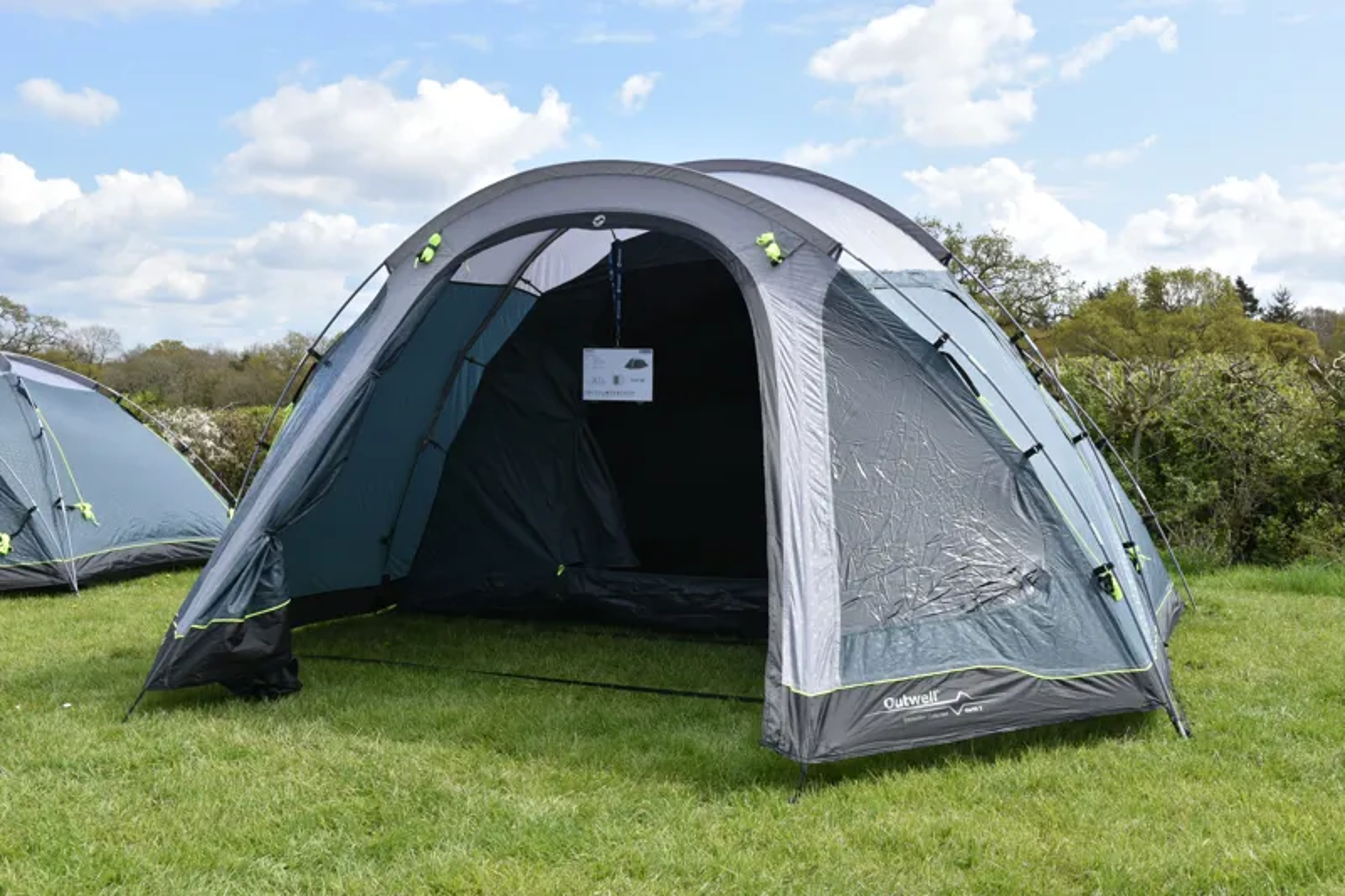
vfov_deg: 35.5
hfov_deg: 51.3
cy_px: 448
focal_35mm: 38
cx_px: 672
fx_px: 1401
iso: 200
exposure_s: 1/320
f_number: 9
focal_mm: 25
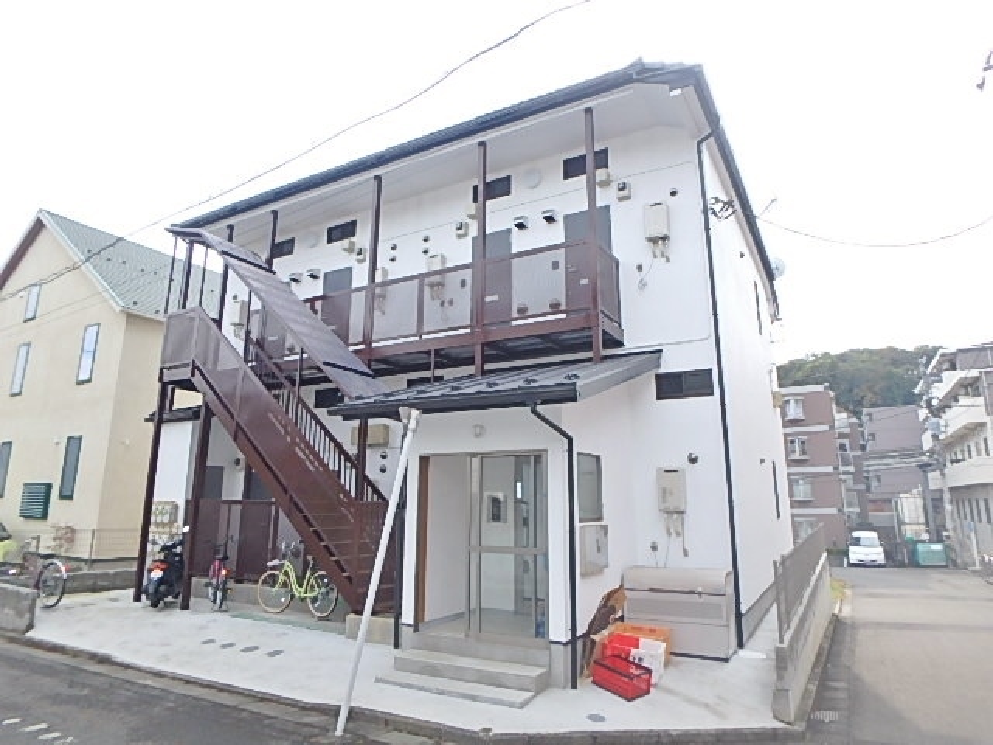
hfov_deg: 79.0
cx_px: 496
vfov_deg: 63.4
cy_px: 372
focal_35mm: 21
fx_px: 602
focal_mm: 3.7
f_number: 3.5
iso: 125
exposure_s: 1/400
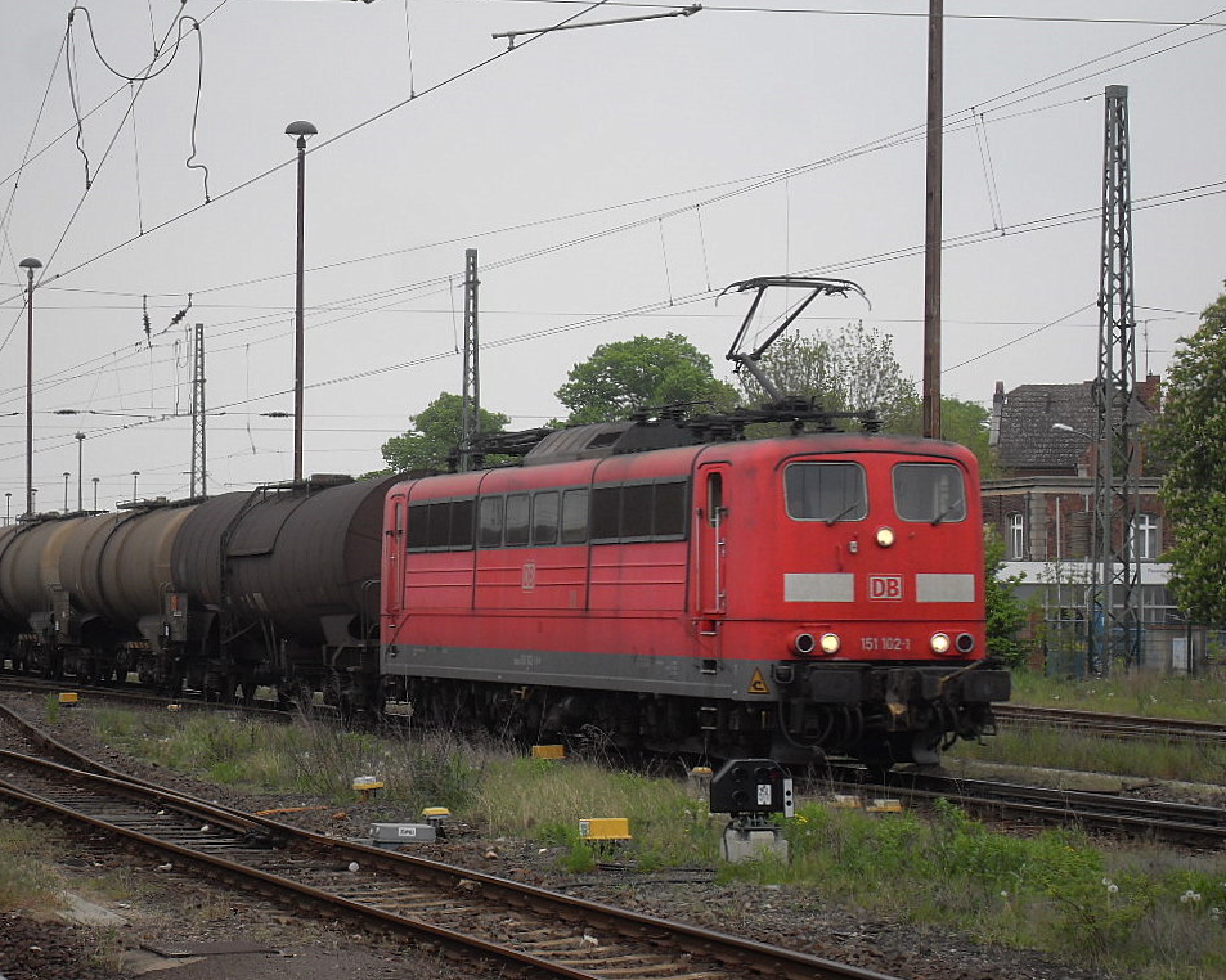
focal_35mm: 107
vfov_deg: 14.4
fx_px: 3882
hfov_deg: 17.9
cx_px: 579
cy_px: 489
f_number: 5.2
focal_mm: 18.1
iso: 100
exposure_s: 1/180
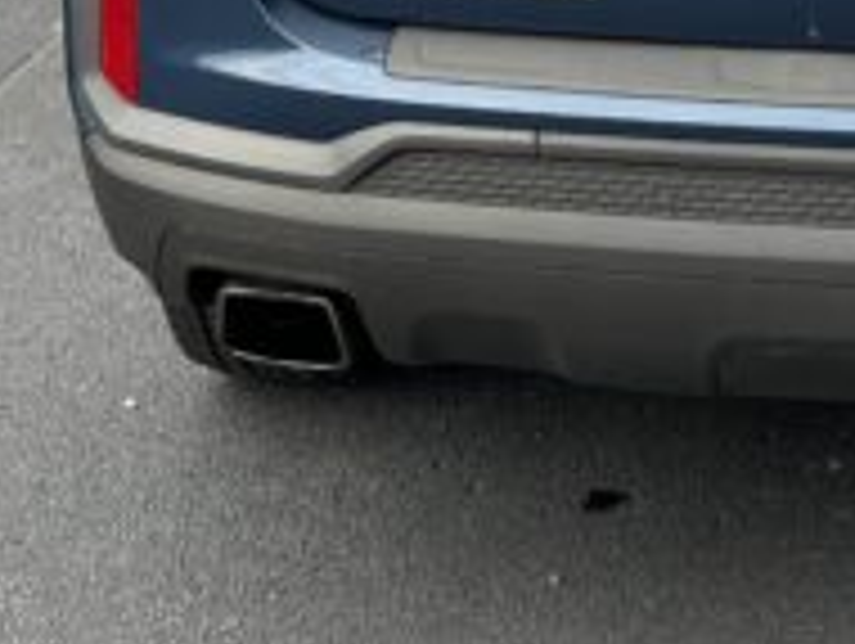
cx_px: 896
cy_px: -414
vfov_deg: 13.5
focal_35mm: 101
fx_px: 2498
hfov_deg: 18.8
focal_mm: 6.76
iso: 80
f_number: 1.78
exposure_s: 1/488
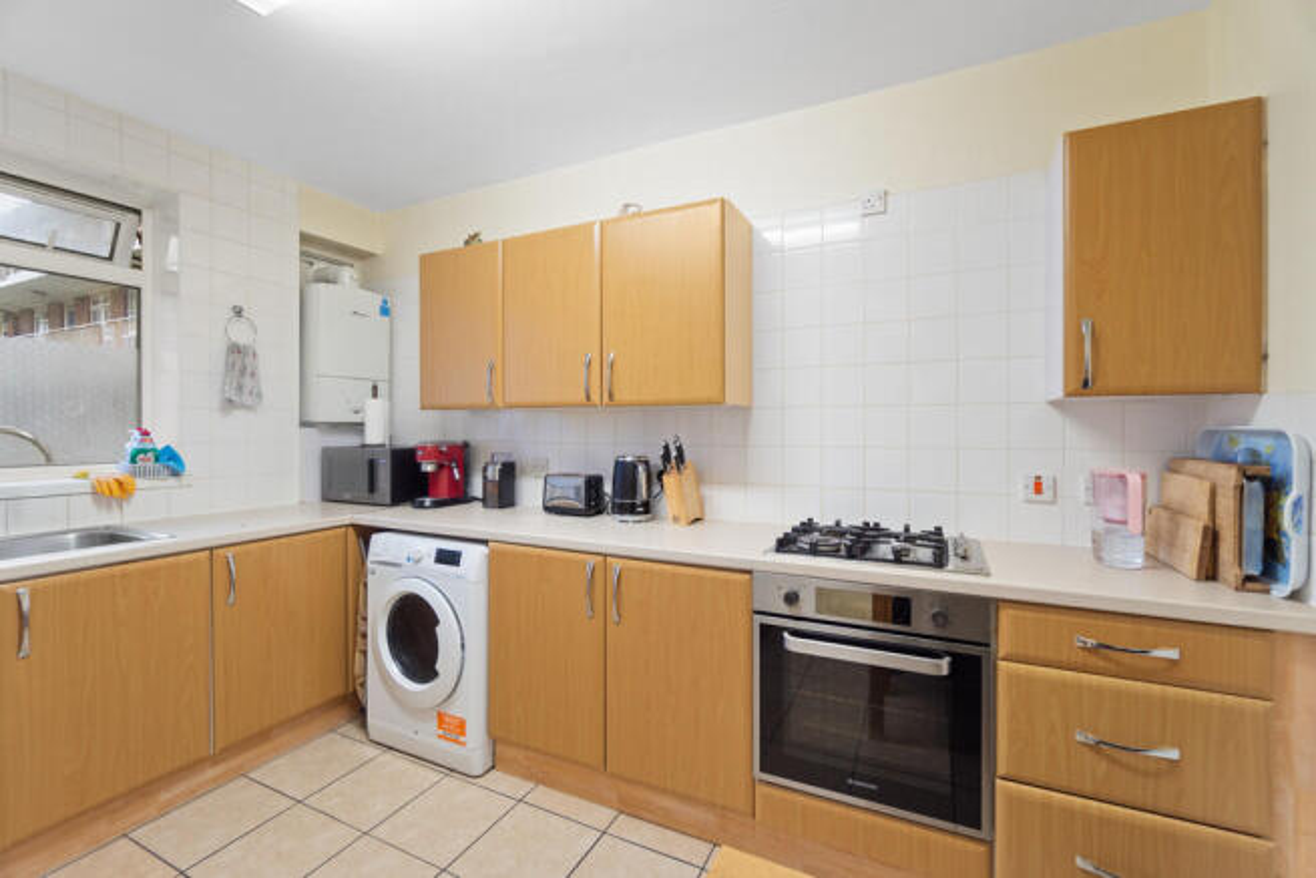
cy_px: 439
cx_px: 658
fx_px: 548
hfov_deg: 100.4
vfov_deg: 77.4
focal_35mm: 15
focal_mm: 10
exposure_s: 1/1.67
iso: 100
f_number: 4
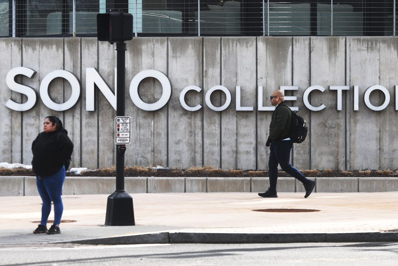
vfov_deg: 6.9
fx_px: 2212
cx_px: 132
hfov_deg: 10.3
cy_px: 74
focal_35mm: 200
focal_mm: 110
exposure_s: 1/800
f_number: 5.6
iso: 200
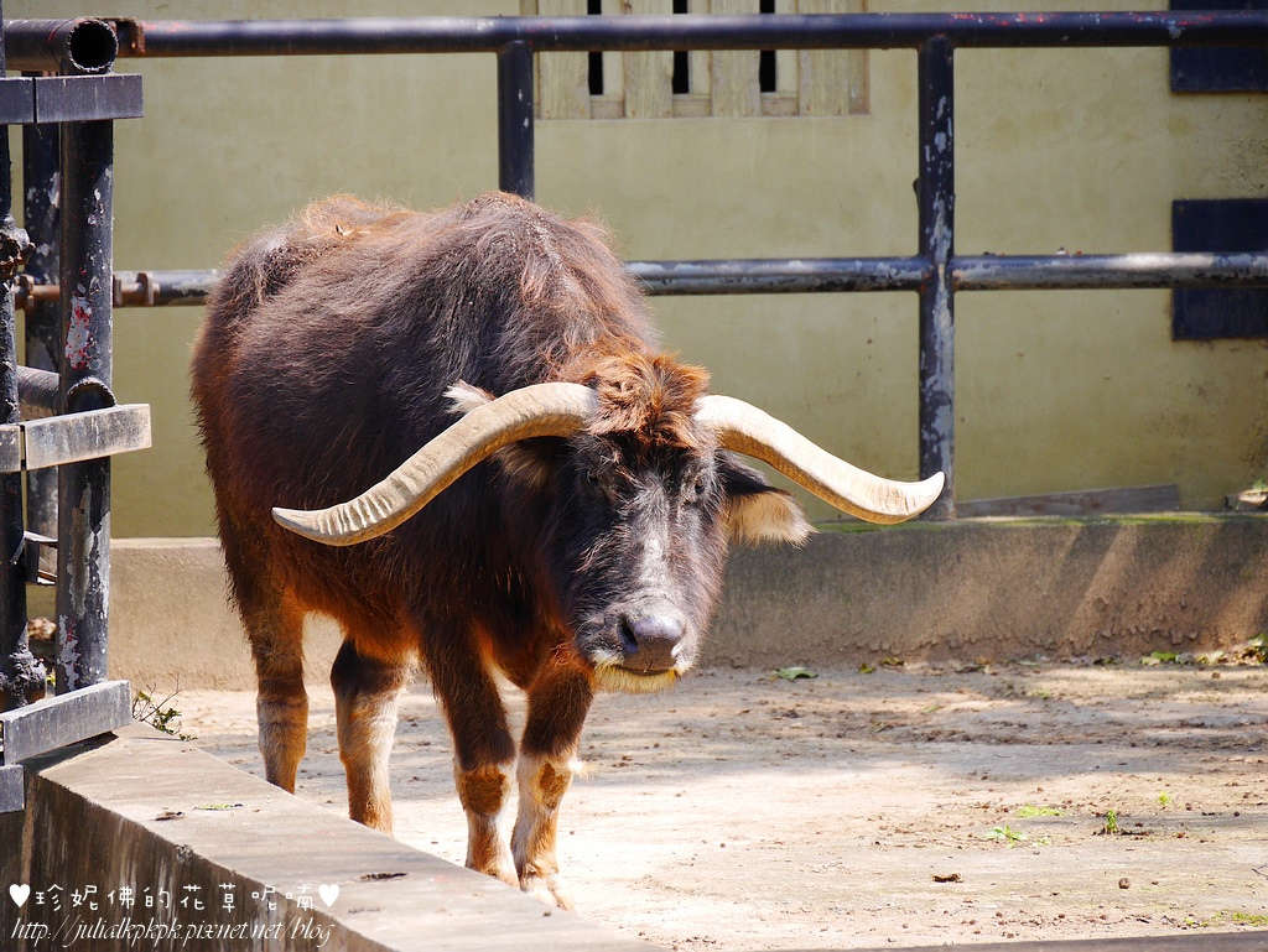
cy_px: 476
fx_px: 10261
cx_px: 634
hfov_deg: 7.1
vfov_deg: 5.3
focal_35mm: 280
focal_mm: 140
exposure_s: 1/320
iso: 250
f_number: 5.6
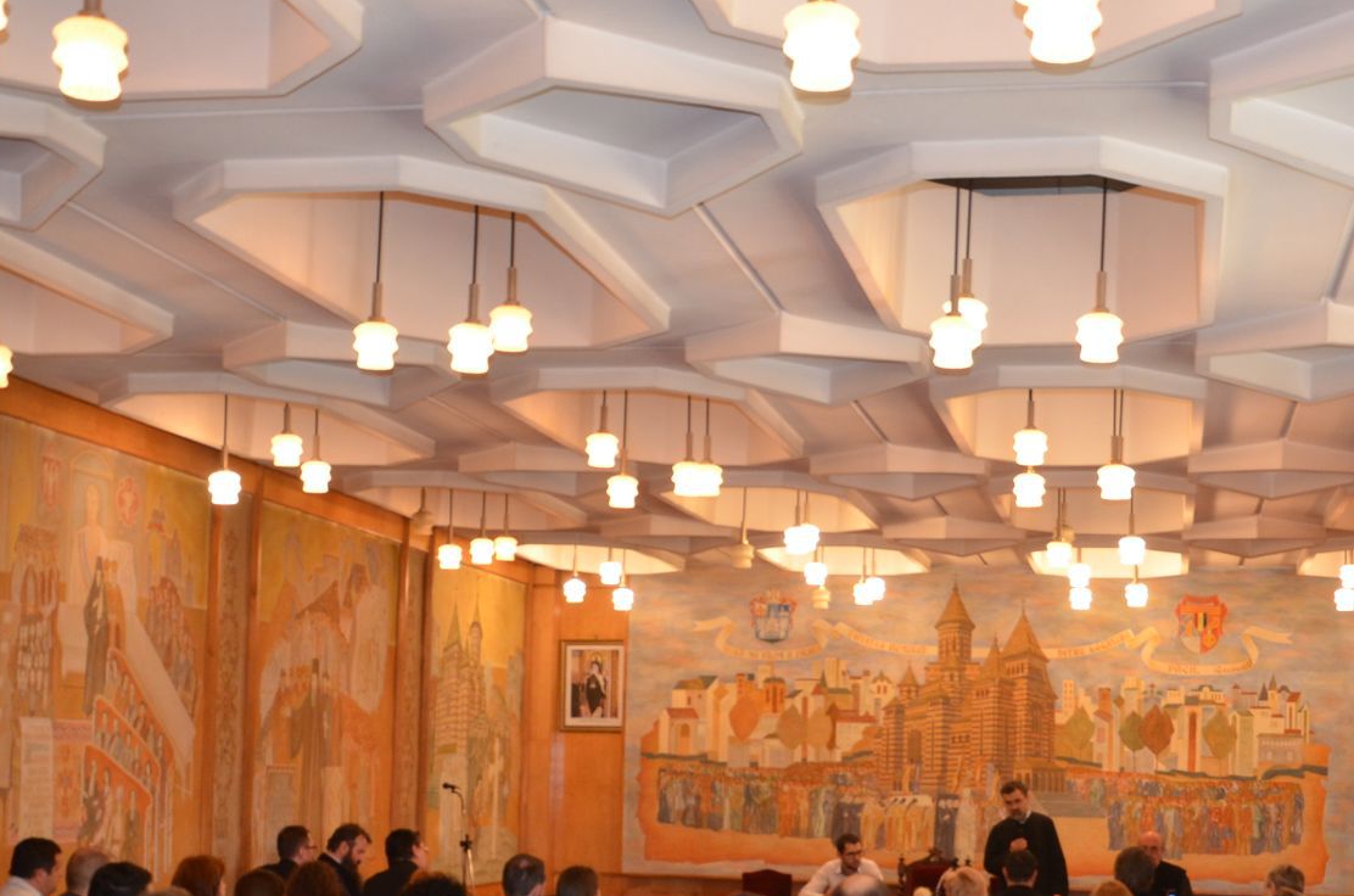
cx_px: 809
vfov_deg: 23.3
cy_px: 713
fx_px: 2139
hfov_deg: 35.0
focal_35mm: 57
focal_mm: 22
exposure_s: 1/60
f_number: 3.8
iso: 640
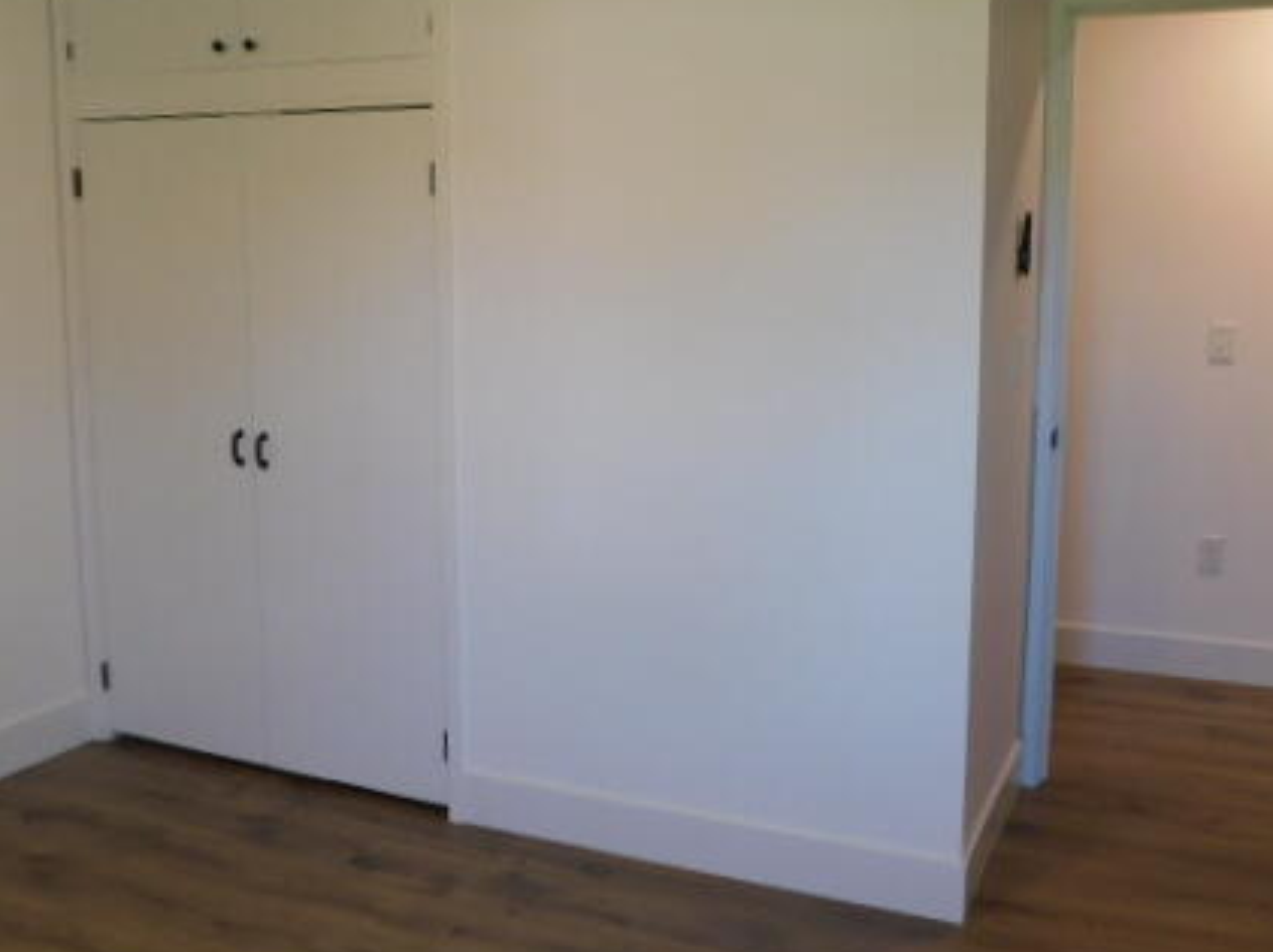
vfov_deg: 40.6
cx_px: 720
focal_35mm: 35
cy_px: 438
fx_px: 1286
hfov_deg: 52.5
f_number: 3
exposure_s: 1/30
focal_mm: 4
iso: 125
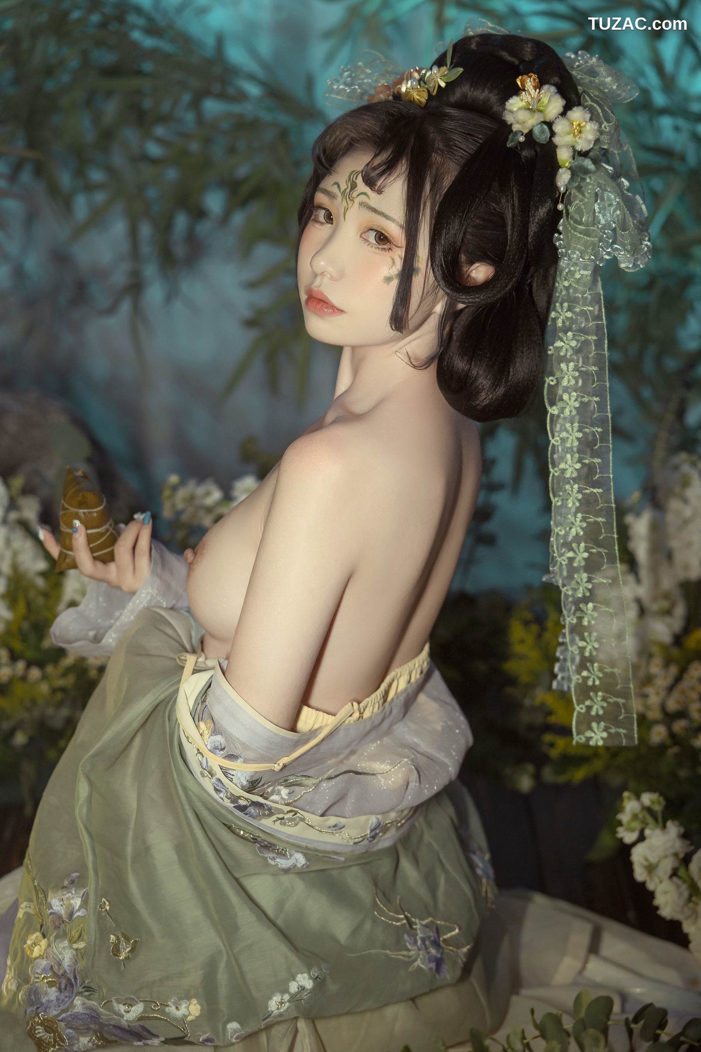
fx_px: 2483
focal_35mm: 85
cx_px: 350
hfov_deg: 16.1
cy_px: 526
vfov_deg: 23.9
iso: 640
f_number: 3.5
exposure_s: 1/60
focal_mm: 85
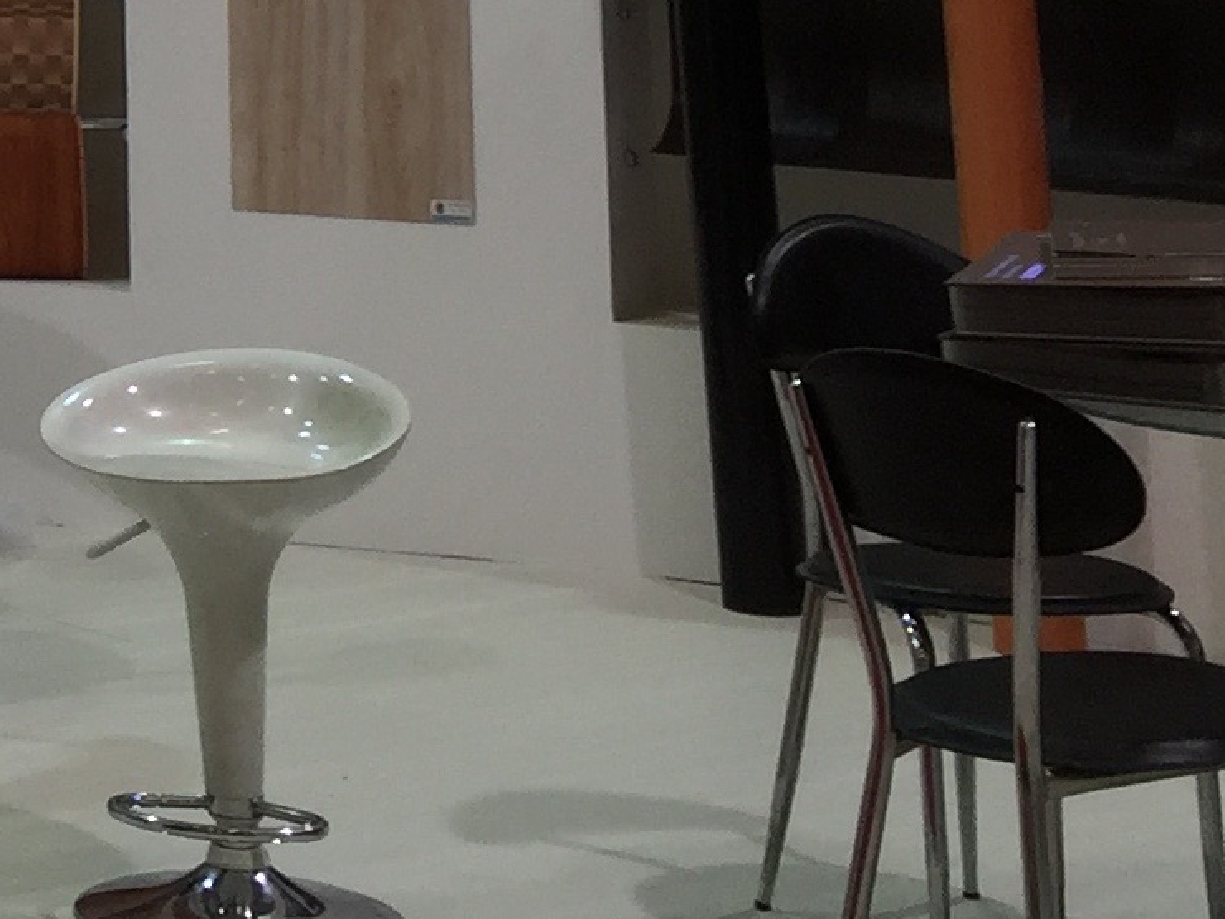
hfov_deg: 14.0
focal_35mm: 128
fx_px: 4530
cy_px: -695
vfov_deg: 10.9
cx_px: -862
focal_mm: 4.15
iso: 32
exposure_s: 1/100
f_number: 2.2
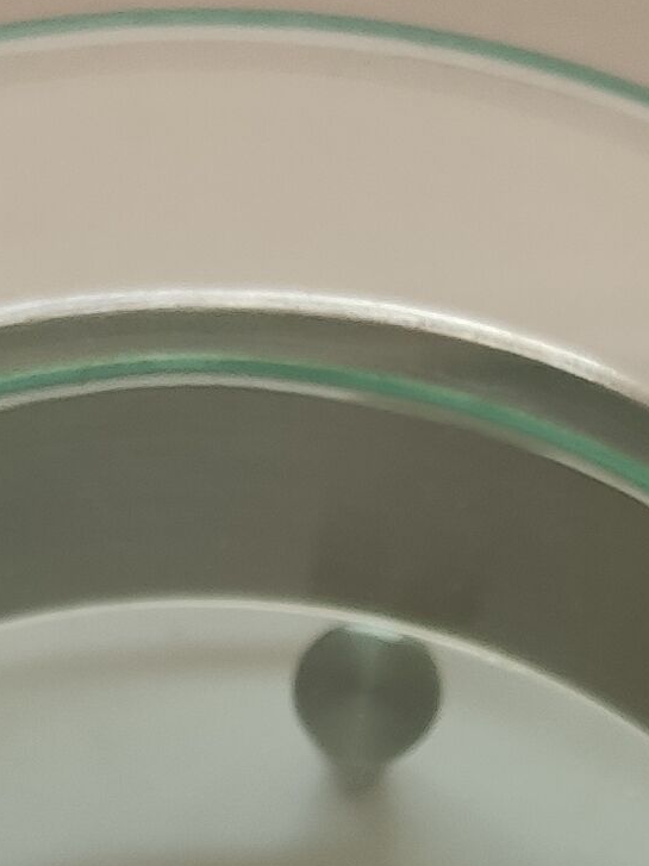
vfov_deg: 12.8
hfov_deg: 10.3
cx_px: 8
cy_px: 1432
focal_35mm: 143
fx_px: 3576
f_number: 1.75
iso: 124
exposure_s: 1/50
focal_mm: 4.77
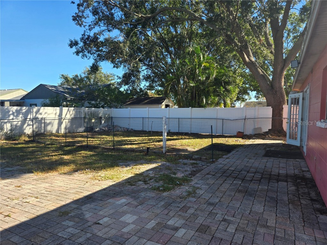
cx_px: 164
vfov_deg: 58.9
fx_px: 217
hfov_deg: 73.9
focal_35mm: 23
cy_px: 122
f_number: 1.8
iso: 25
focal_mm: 5.4
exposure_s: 1/559
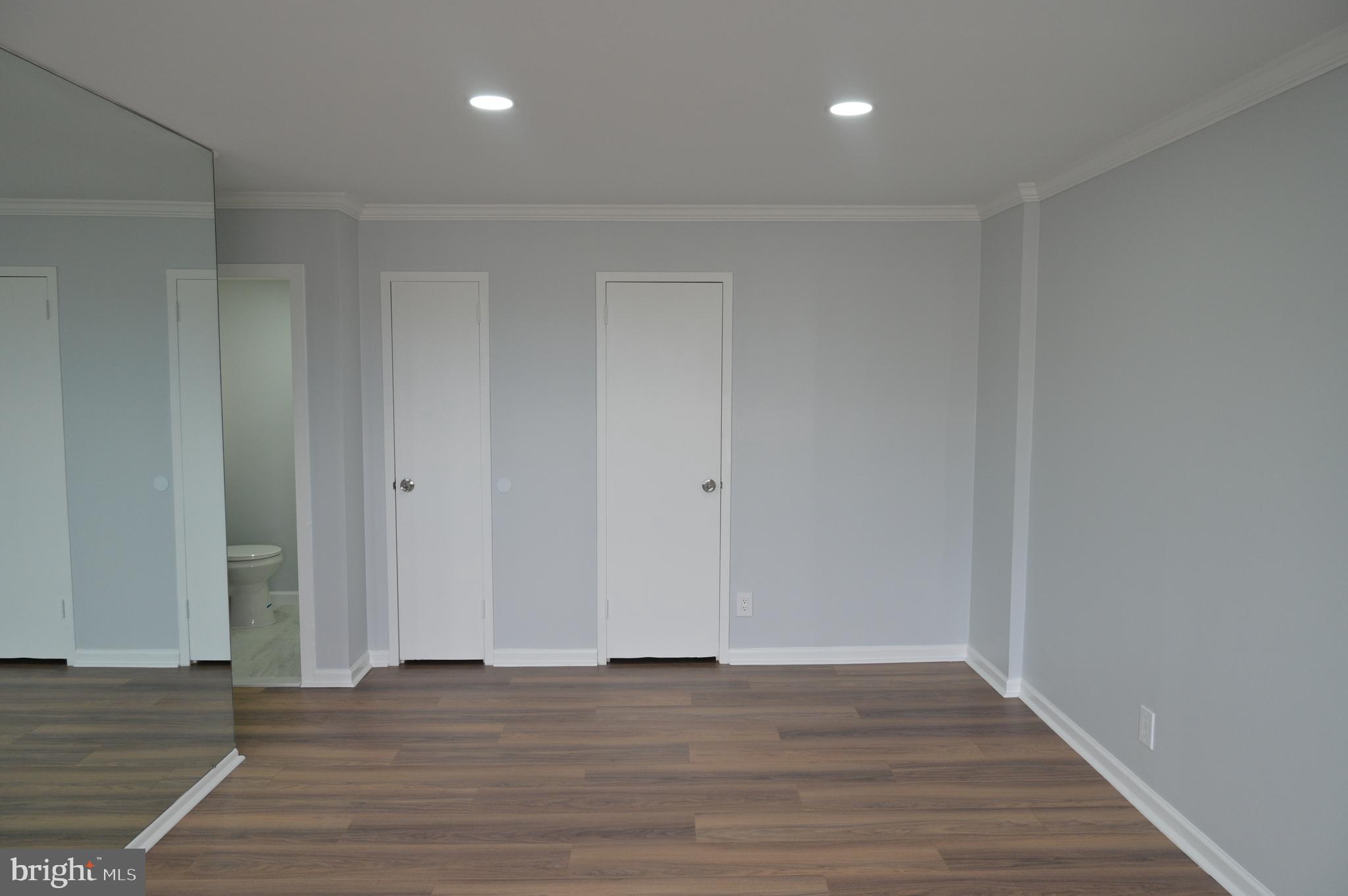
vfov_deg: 53.1
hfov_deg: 73.8
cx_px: 674
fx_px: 898
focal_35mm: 24
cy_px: 448
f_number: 5.6
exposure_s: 1/125
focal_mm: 24
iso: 800
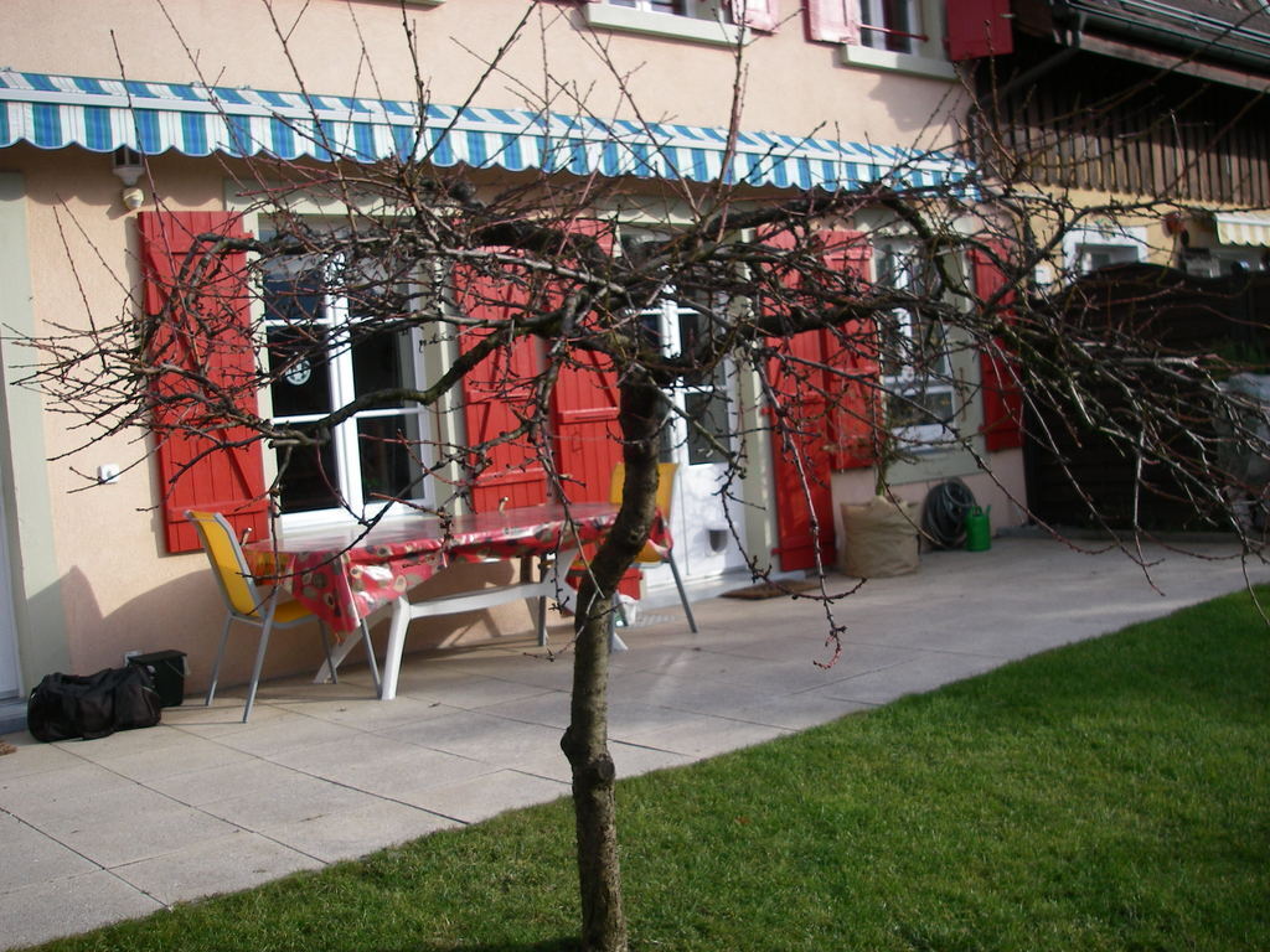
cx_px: 635
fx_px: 1394
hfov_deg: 49.0
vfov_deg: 37.7
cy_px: 476
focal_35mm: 38
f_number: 3.3
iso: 64
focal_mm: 6.3
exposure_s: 1/320
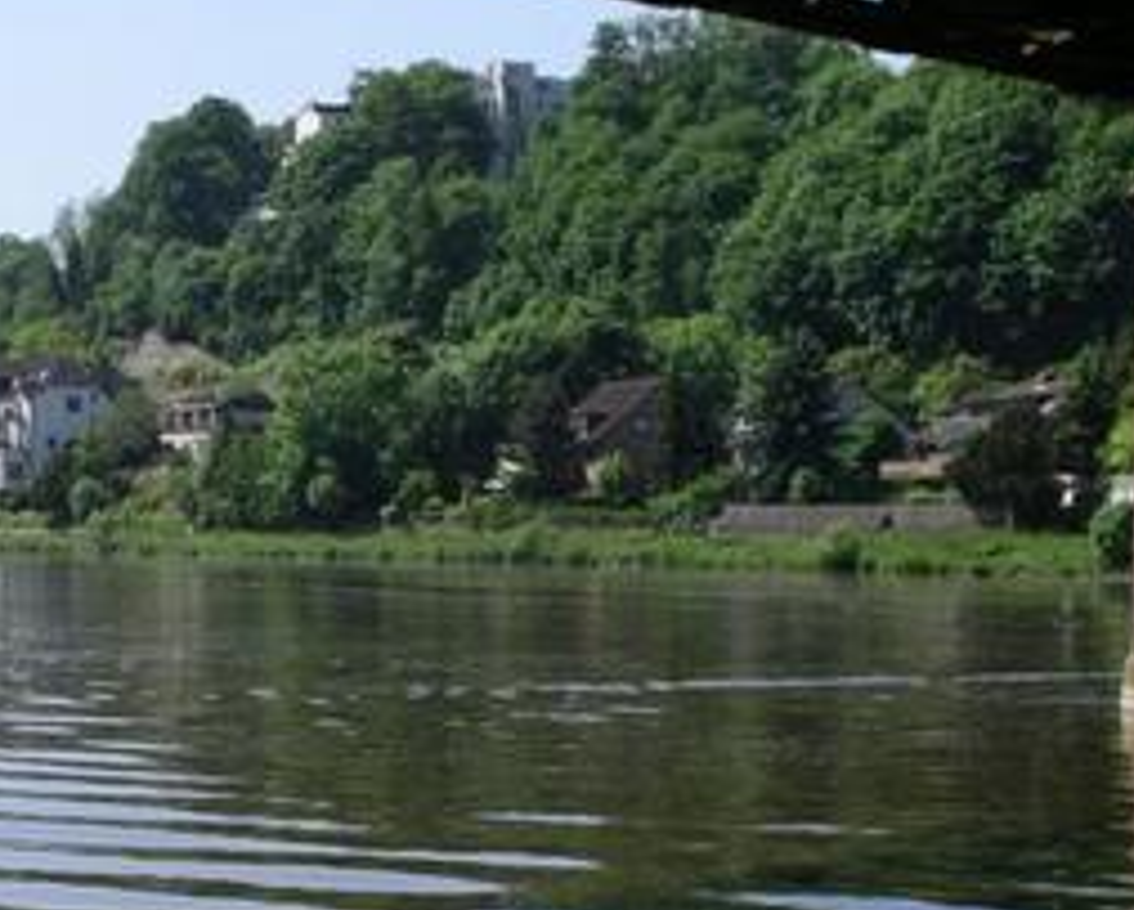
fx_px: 3730
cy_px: 444
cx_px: 121
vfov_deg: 13.9
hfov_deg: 17.1
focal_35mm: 111
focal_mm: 9.3
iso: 64
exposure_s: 1/320
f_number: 6
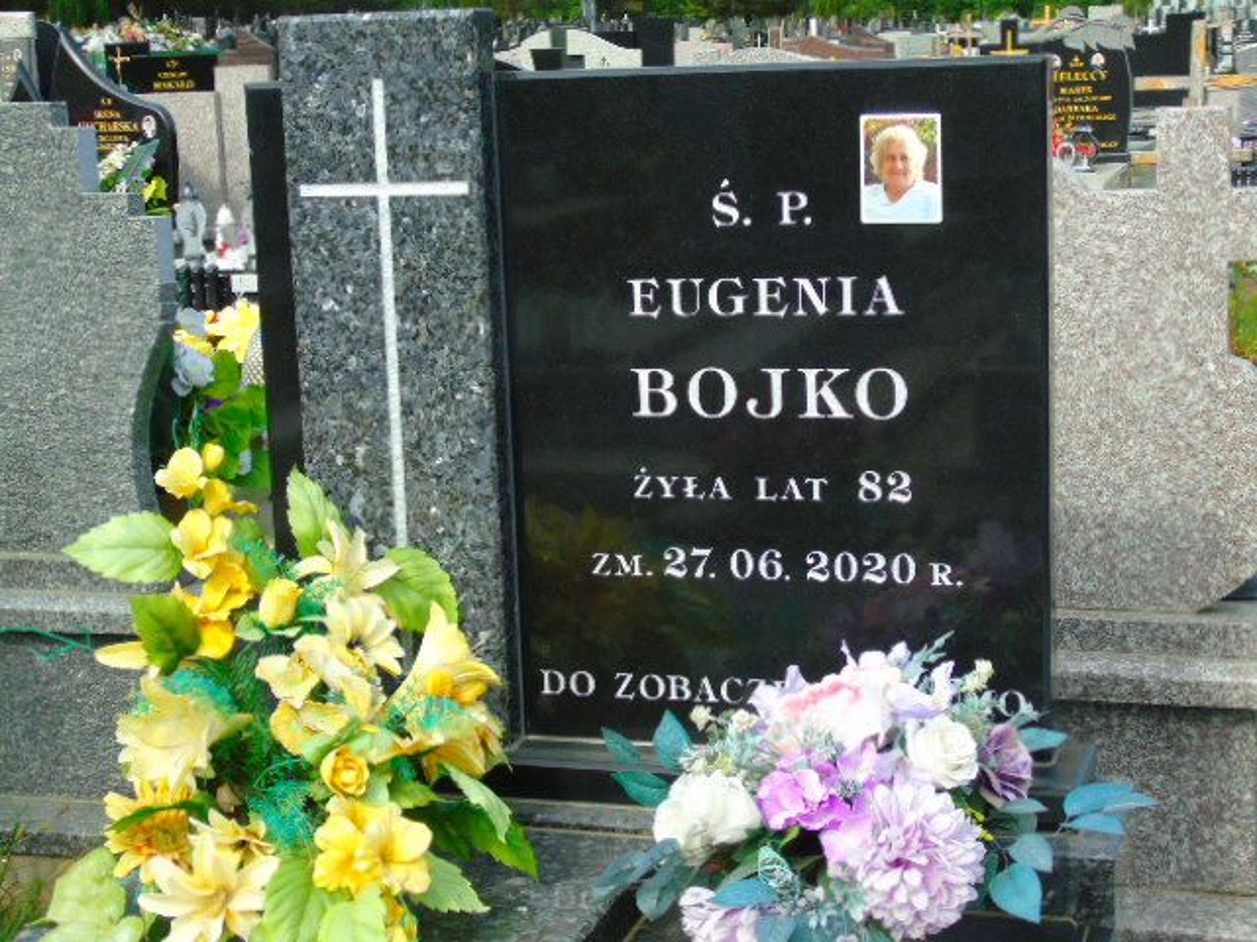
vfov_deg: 23.7
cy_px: 471
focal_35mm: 62
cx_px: 628
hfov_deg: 31.2
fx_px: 2251
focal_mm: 11
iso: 80
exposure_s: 1/320
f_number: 4.5
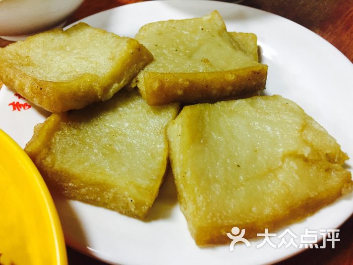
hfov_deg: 61.7
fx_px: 296
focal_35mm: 29
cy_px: 132
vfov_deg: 48.2
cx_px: 176
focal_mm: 4.15
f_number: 2.2
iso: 125
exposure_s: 1/33
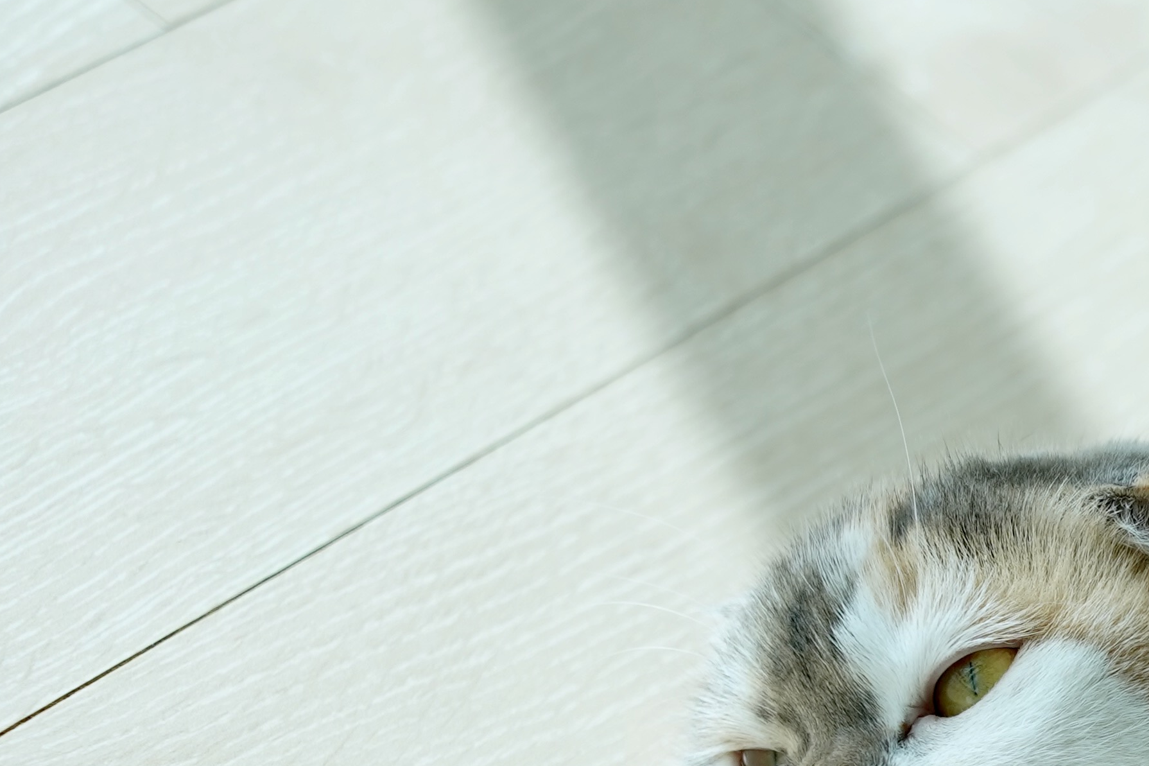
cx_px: 1700
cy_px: 648
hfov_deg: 5.8
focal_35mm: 352
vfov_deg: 3.9
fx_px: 11233
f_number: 4.5
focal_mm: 105
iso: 250
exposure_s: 1/160
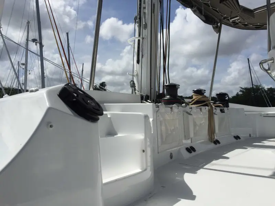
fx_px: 230
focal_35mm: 29
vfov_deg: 48.2
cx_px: 138
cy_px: 103
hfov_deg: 61.7
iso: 32
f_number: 2.2
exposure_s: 1/6623
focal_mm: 4.15
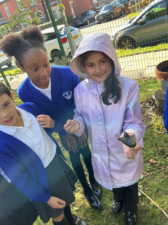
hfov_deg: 48.2
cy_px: 112
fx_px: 188
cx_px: 84
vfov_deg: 61.7
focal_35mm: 29
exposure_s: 1/120
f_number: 1.8
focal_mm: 3
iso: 32
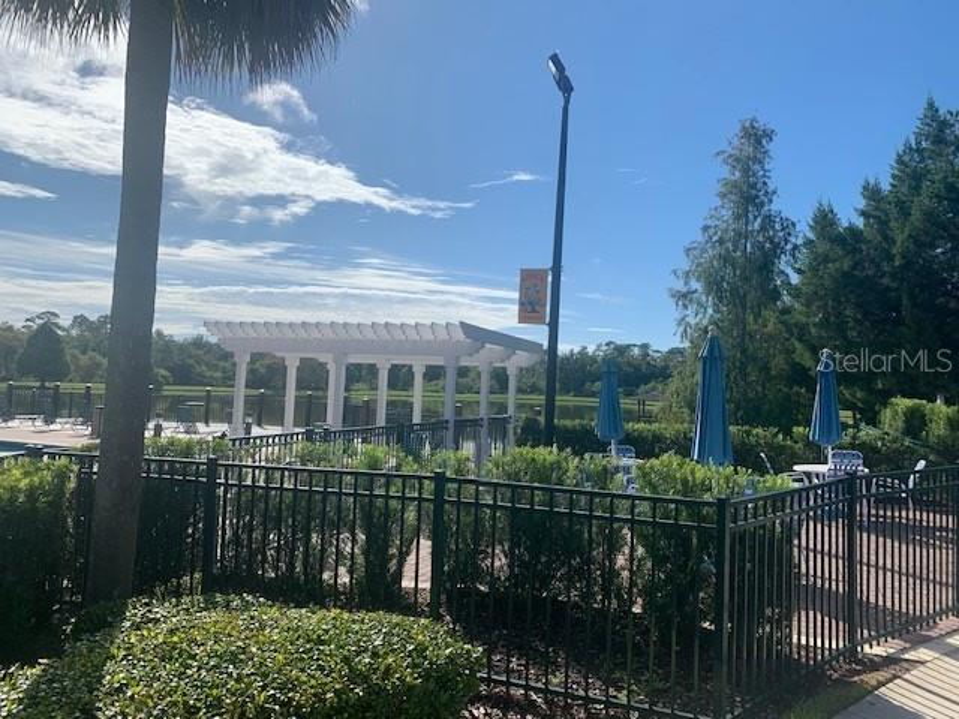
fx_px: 720
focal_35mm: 26
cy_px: 360
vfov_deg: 53.1
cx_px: 480
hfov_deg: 67.3
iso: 25
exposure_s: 1/4274
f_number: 1.8
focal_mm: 4.25
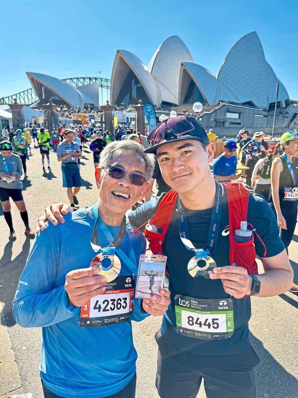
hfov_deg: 56.8
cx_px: 149
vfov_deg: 71.6
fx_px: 275
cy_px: 199
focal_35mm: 24
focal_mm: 6.76
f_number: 1.78
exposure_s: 1/1488
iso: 80
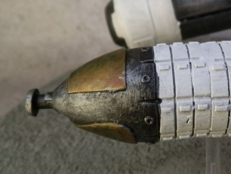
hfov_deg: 36.9
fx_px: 327
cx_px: 198
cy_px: 57
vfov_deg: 29.5
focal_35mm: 49
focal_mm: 5
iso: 400
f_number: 3.1
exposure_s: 1/160
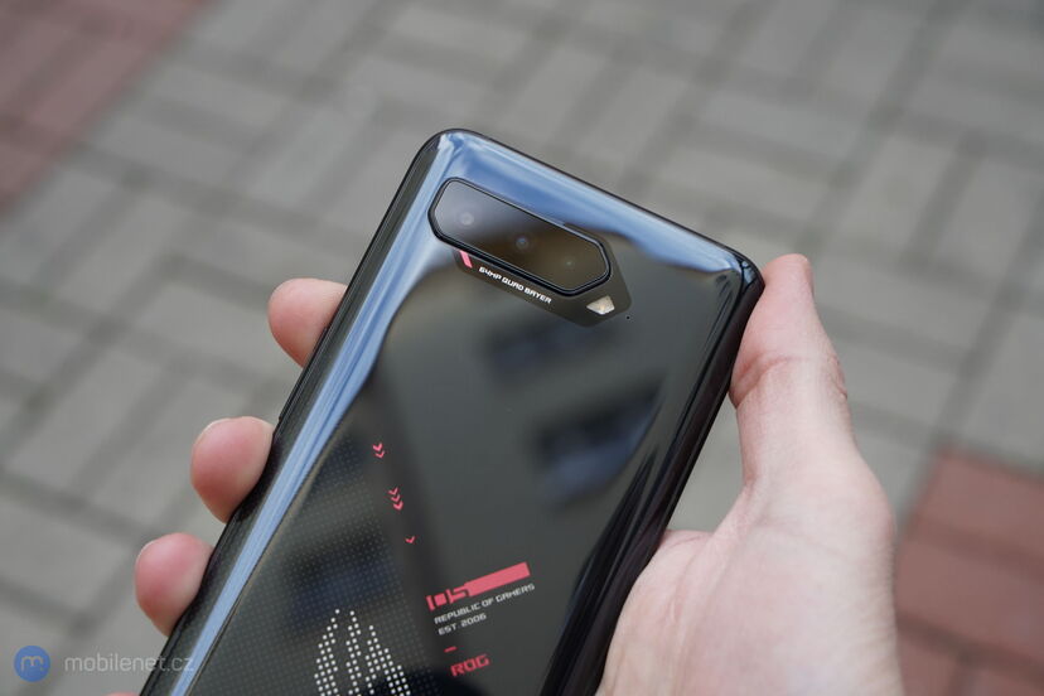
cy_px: 348
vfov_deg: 21.9
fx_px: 1798
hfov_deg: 32.4
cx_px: 522
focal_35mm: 62
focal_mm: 62
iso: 1600
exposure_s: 1/160
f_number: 7.1
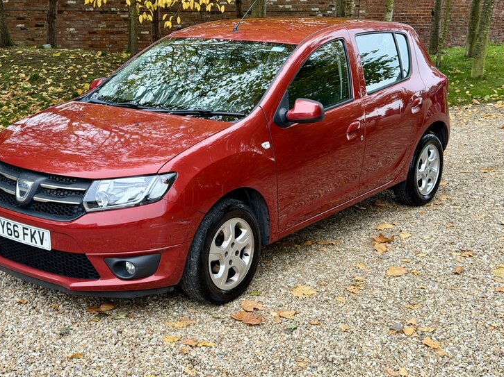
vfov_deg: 27.5
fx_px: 771
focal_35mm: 53
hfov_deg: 36.2
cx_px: 227
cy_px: 186
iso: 125
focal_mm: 6.76
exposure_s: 1/61
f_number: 1.78
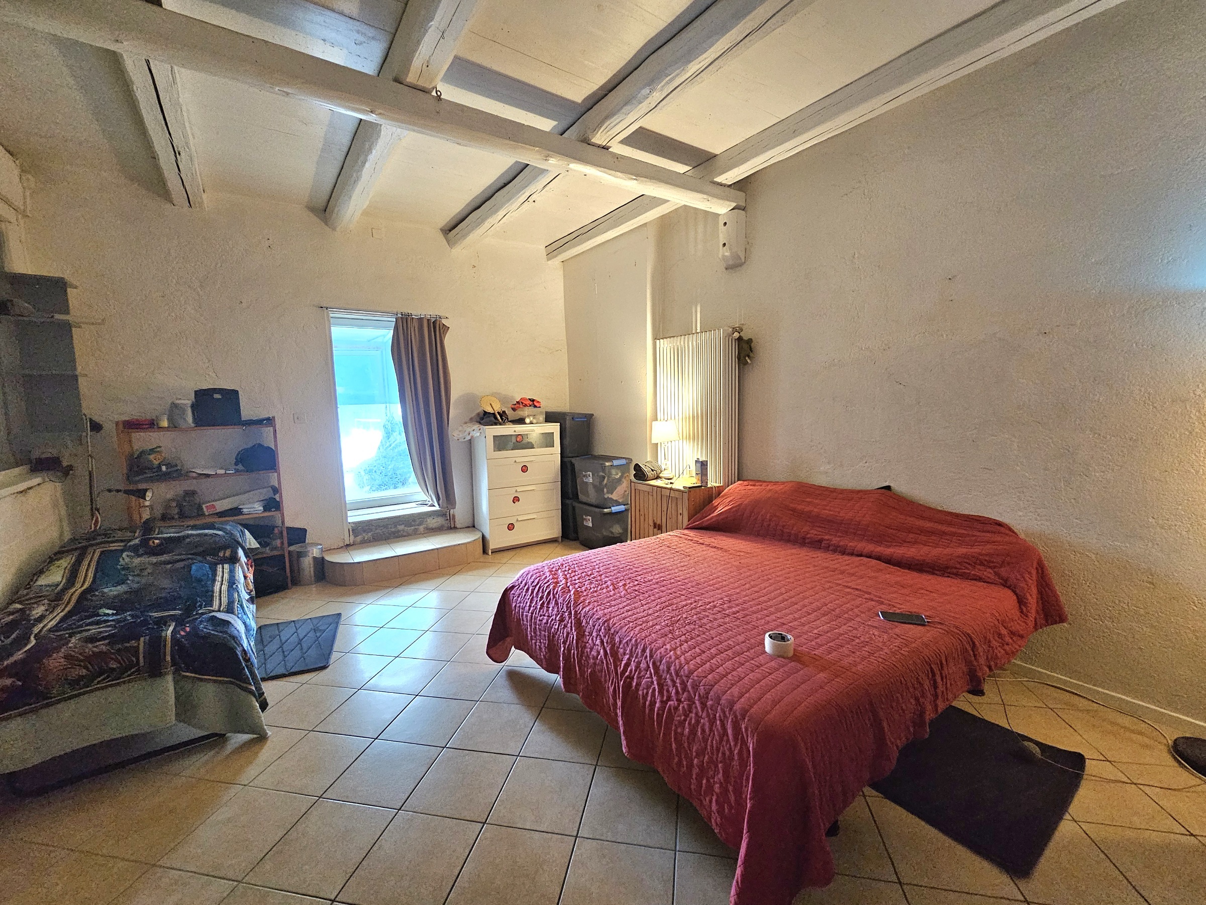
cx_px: 603
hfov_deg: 106.2
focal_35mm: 13
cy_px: 452
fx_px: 453
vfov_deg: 89.9
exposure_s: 1/33.4
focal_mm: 2.2
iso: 640
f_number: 2.2
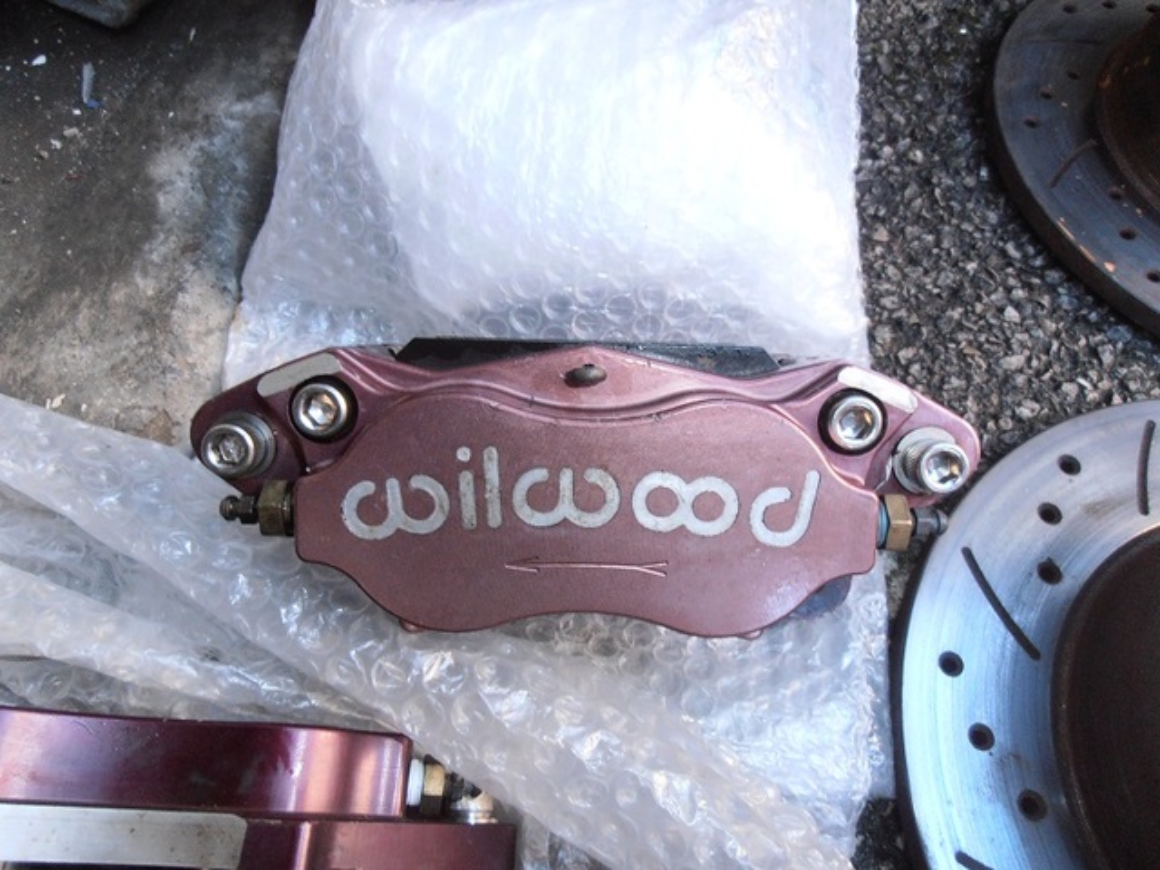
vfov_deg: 56.8
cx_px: 580
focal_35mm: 24
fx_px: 804
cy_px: 435
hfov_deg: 71.6
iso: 125
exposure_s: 1/30
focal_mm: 4.2
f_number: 3
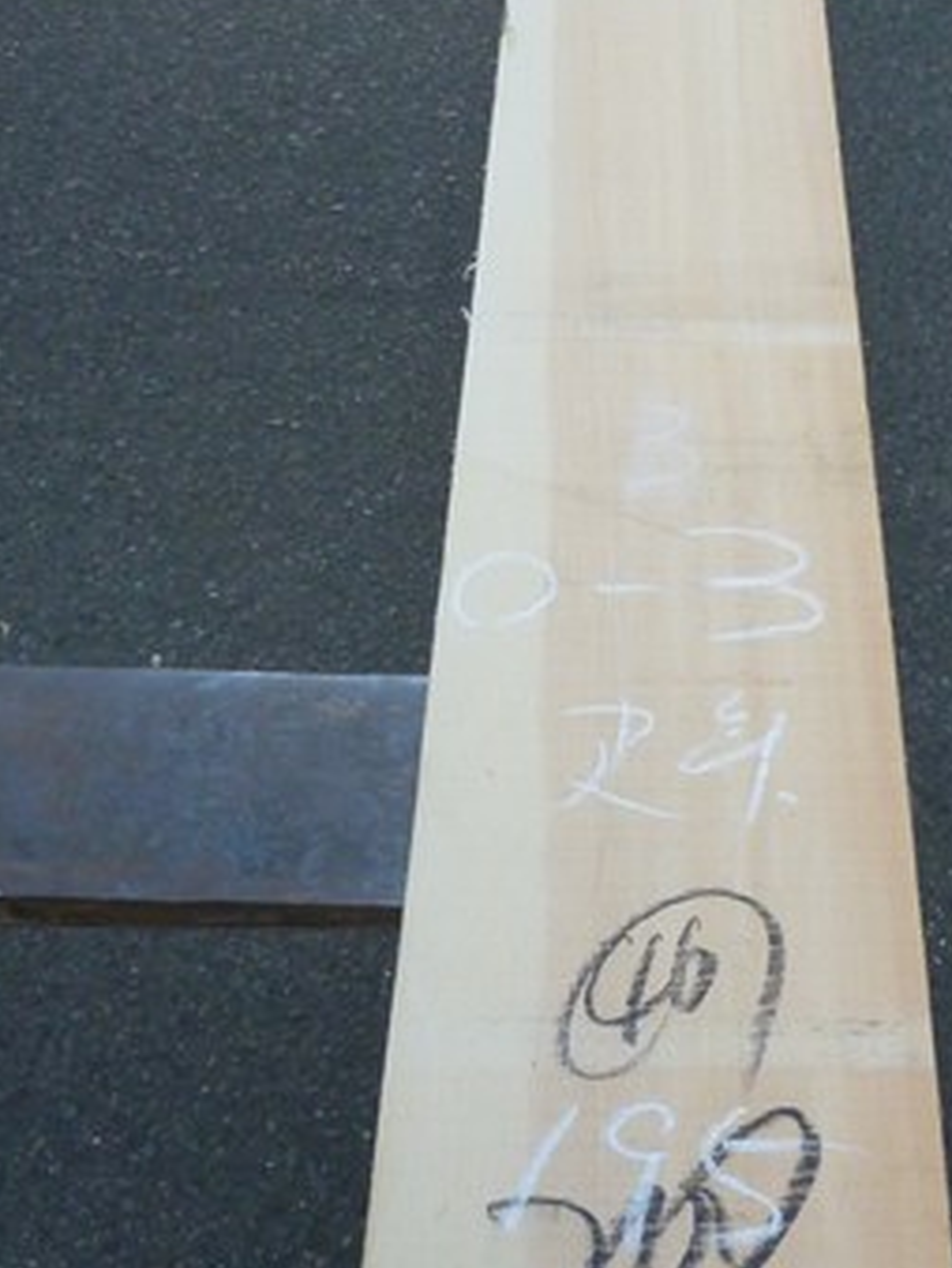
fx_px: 1941
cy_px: 672
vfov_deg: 36.1
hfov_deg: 27.3
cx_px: 678
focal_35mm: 53
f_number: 3.3
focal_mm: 4.9
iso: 400
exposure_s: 1/250
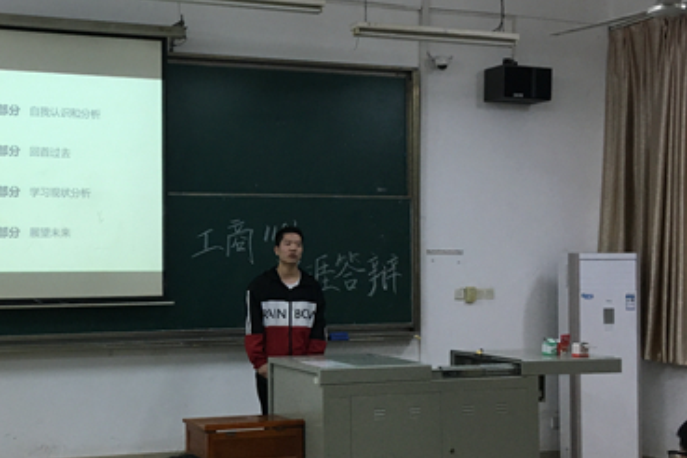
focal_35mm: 49
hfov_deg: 39.2
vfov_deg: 27.5
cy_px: 255
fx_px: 935
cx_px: 164
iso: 50
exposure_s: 1/33
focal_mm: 4.15
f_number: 2.2
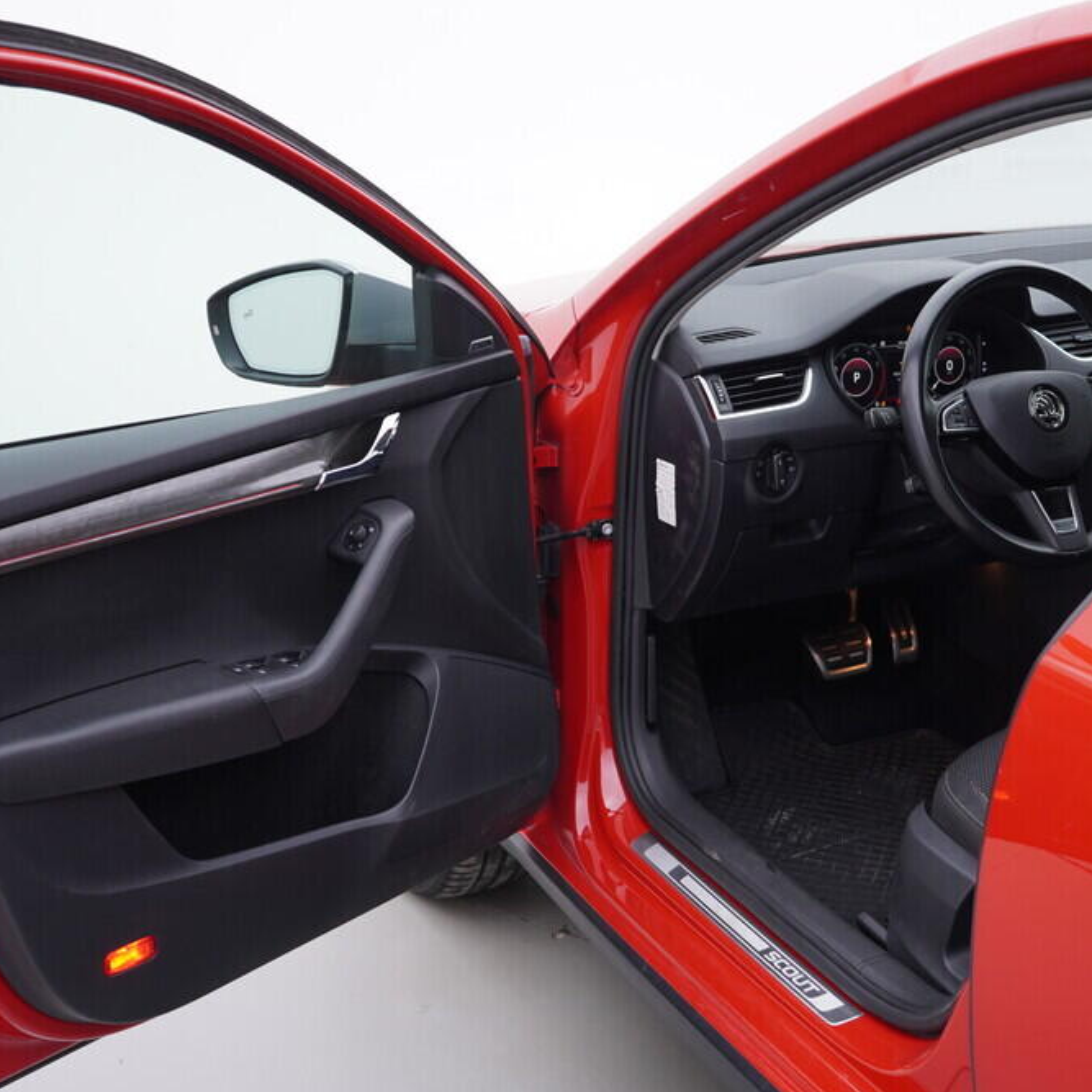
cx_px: 665
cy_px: 554
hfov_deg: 35.9
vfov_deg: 36.1
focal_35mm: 47
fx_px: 1677
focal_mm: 24
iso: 125
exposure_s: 1/50
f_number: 3.2
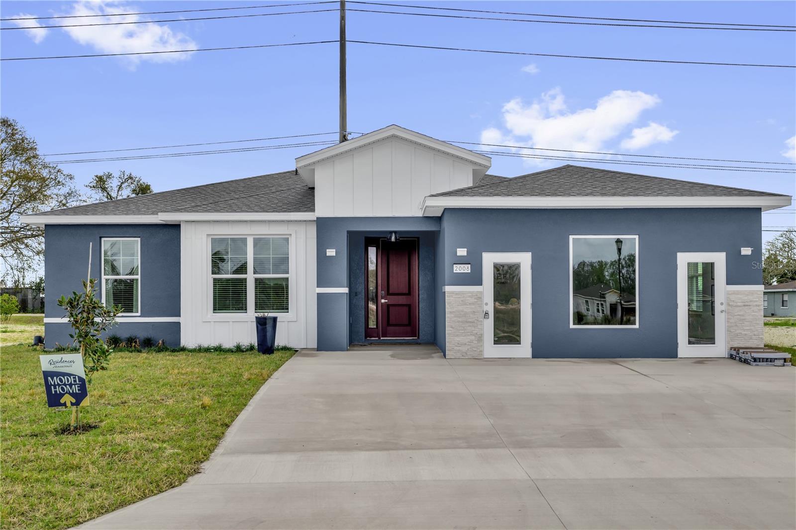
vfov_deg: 37.8
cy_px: 265
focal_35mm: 35
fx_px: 774
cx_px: 398
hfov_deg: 54.4
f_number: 4
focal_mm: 35
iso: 100
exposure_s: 1/2000
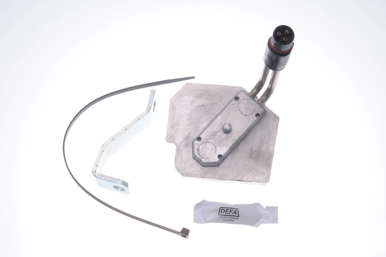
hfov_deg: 31.9
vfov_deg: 21.5
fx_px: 675
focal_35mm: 63
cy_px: 128
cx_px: 193
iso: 200
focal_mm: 42
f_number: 25
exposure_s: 1/160
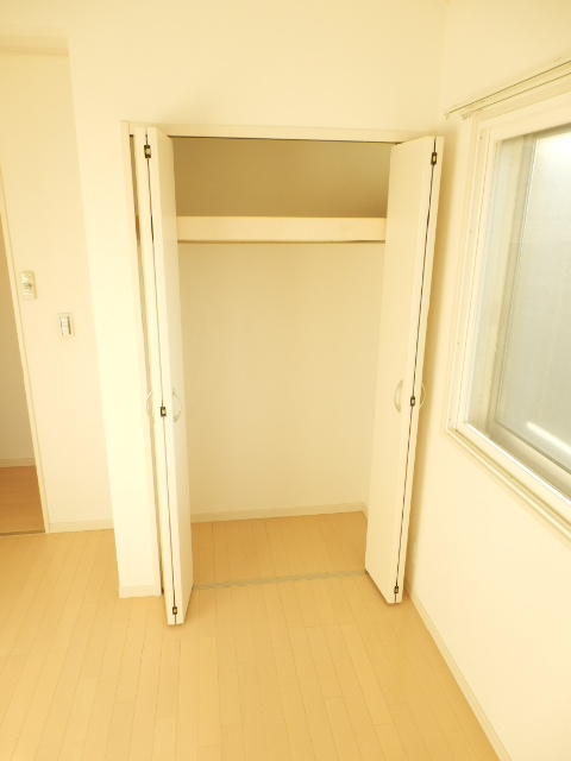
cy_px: 380
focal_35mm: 24
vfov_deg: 71.6
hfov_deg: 56.8
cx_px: 286
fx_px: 528
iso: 80
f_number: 3
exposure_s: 1/60
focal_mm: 4.2
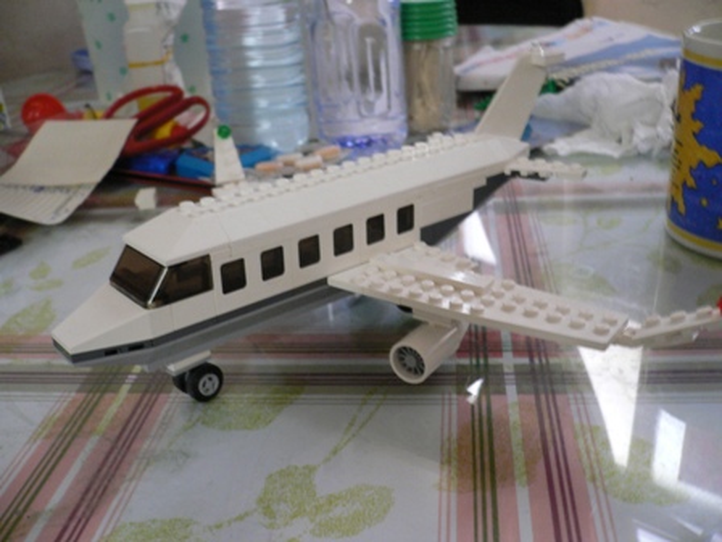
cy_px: 271
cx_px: 361
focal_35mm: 35
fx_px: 730
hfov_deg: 52.6
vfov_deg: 40.7
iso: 200
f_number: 2.8
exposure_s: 1/8
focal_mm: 5.8
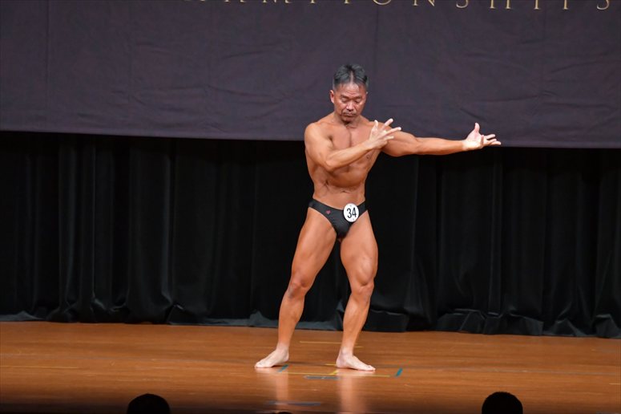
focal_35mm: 255
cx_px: 310
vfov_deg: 5.4
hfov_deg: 8.1
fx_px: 4397
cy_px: 207
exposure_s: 1/400
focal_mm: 170
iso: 5000
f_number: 5.6
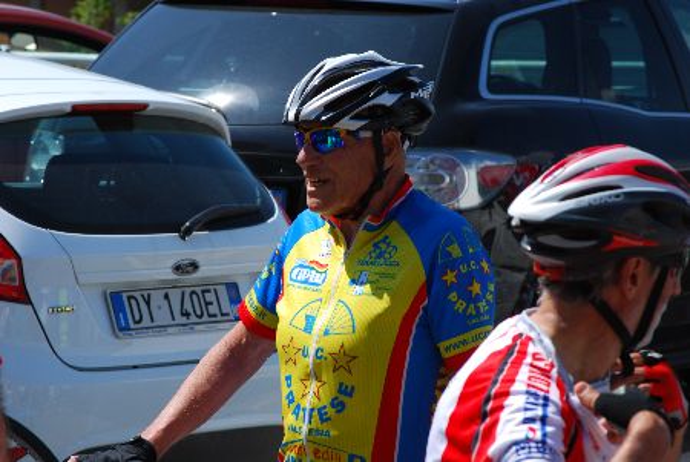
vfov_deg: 6.3
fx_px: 4173
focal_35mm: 218
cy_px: 231
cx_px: 345
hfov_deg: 9.5
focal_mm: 145
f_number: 11
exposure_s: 1/125
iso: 100
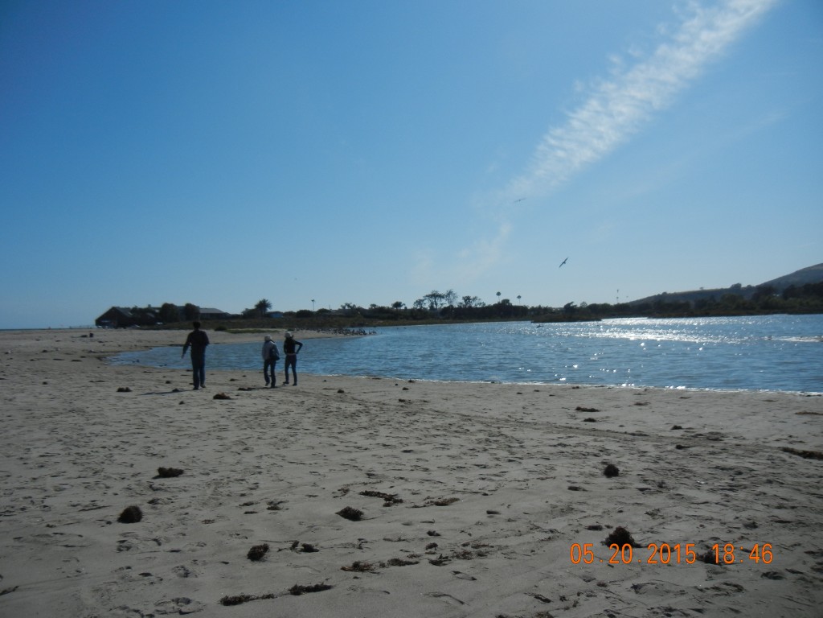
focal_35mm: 30
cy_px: 309
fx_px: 713
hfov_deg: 60.0
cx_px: 412
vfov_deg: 46.8
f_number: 7
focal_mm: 5.4
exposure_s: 1/1553
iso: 160
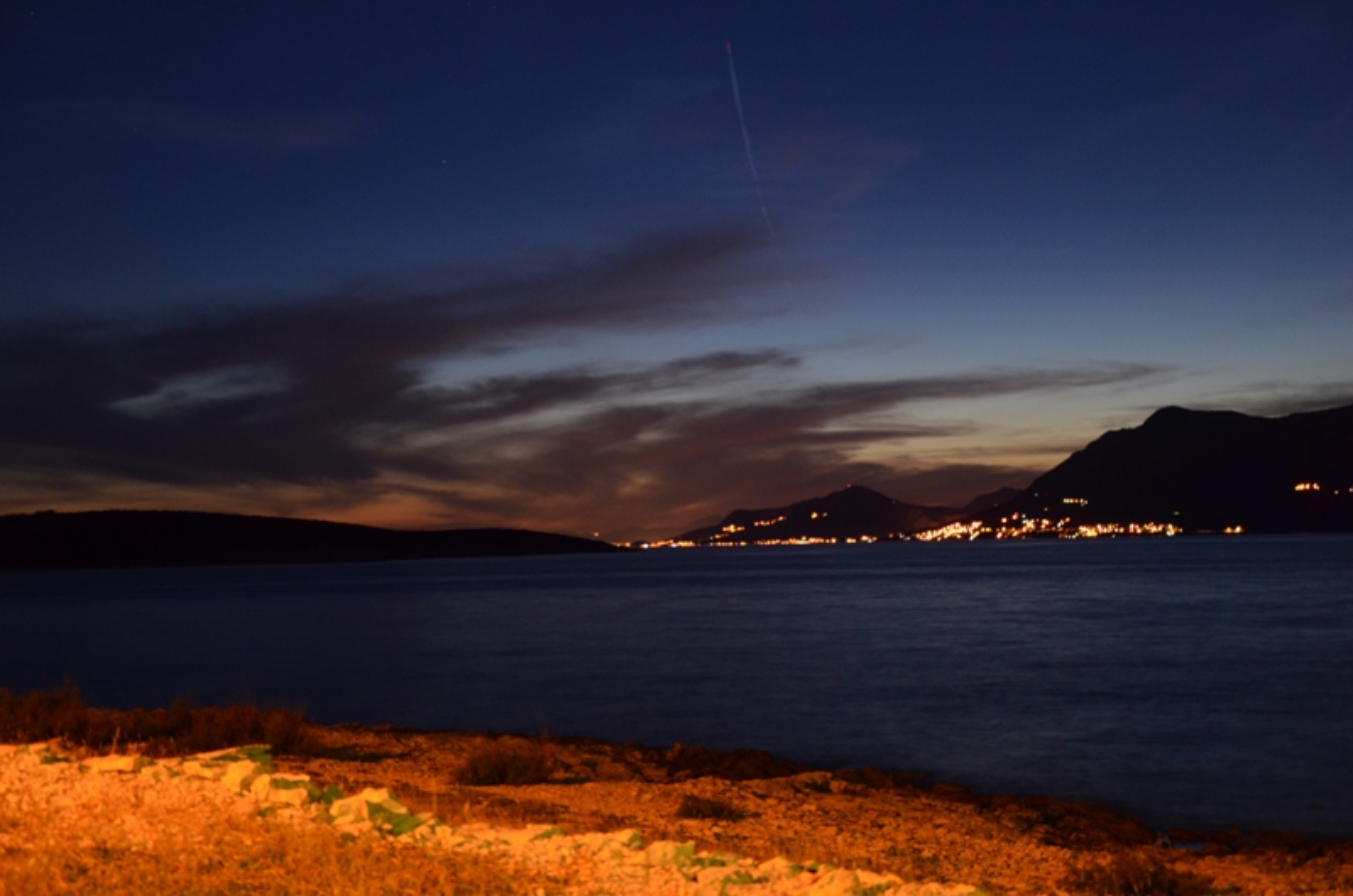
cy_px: 448
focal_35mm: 51
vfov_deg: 26.4
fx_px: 1913
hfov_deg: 39.0
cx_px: 676
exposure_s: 4
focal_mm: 34
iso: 800
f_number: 4.2
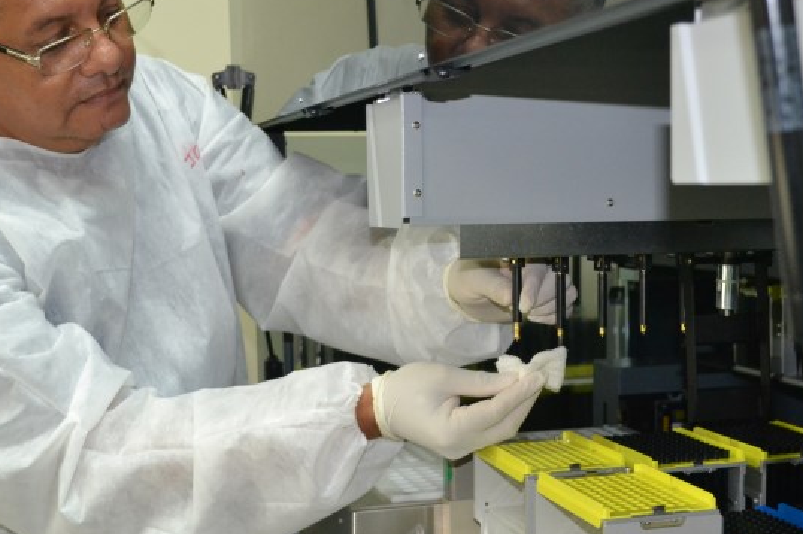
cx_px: 485
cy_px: 351
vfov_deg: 23.3
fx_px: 1293
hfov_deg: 34.4
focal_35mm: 58
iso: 1800
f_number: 4.2
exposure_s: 1/60
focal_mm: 26
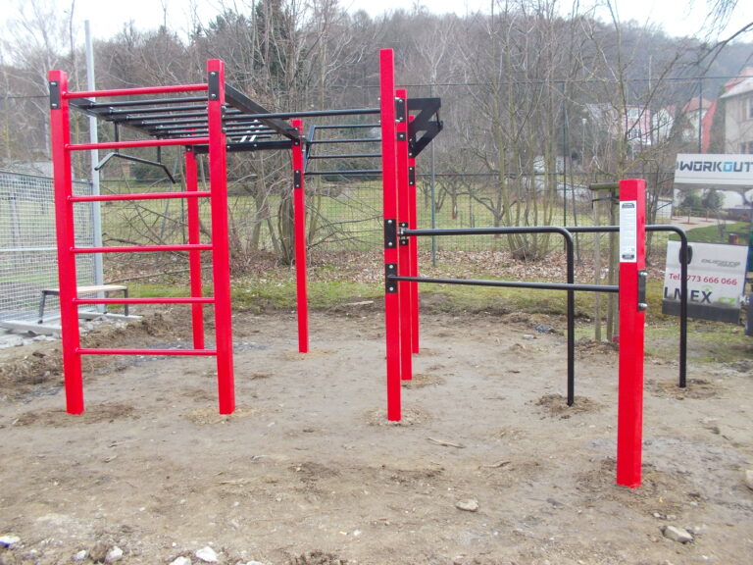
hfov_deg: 61.7
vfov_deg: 48.2
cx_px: 376
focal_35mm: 29
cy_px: 282
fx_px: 631
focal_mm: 4.1
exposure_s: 1/125
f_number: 3.3
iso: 80
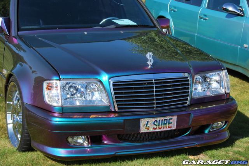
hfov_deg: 26.0
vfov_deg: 17.5
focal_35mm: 78
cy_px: 83
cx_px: 124
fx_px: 540
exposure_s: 1/200
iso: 100
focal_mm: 52
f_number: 7.1
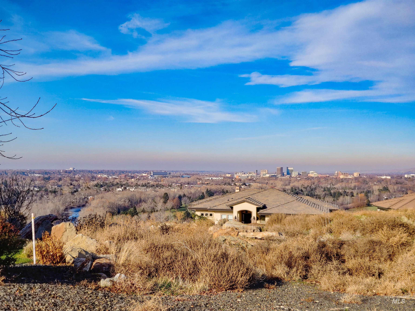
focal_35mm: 50
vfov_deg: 29.1
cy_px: 156
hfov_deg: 38.2
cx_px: 208
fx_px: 599
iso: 50
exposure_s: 1/806
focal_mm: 5.88
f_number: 2.4
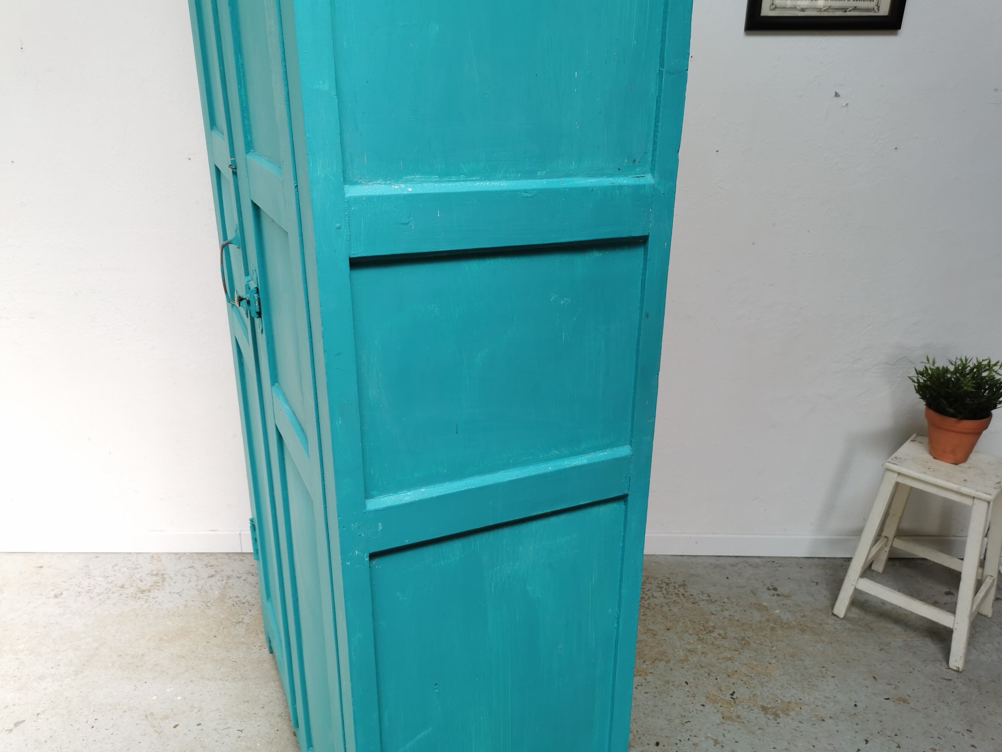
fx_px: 782
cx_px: 501
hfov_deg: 65.3
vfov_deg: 51.4
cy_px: 376
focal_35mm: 27
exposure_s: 1/136
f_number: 1.8
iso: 50
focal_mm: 5.58
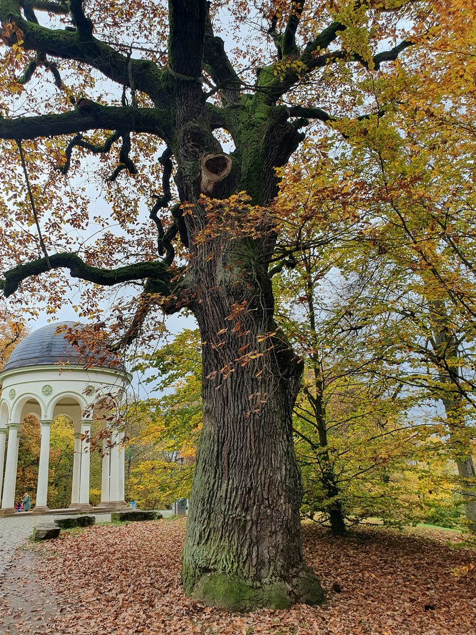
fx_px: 495
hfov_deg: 51.4
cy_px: 313
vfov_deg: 65.3
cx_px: 240
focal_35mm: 27
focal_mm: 4.32
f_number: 2.4
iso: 50
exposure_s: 1/263
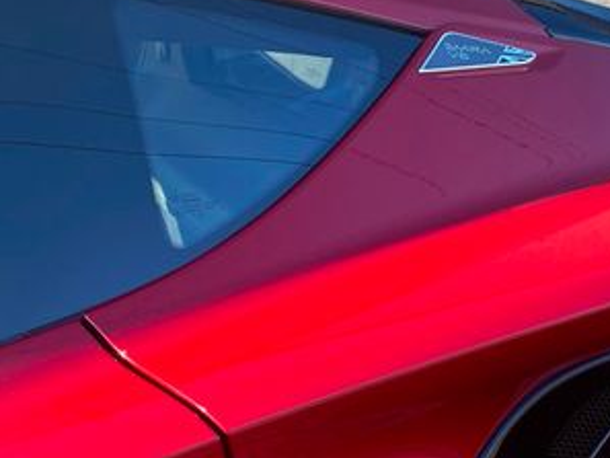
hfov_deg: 31.0
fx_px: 987
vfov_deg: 25.2
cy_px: 427
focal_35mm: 56
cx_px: 655
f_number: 1.8
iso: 32
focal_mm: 4.25
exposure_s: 1/161
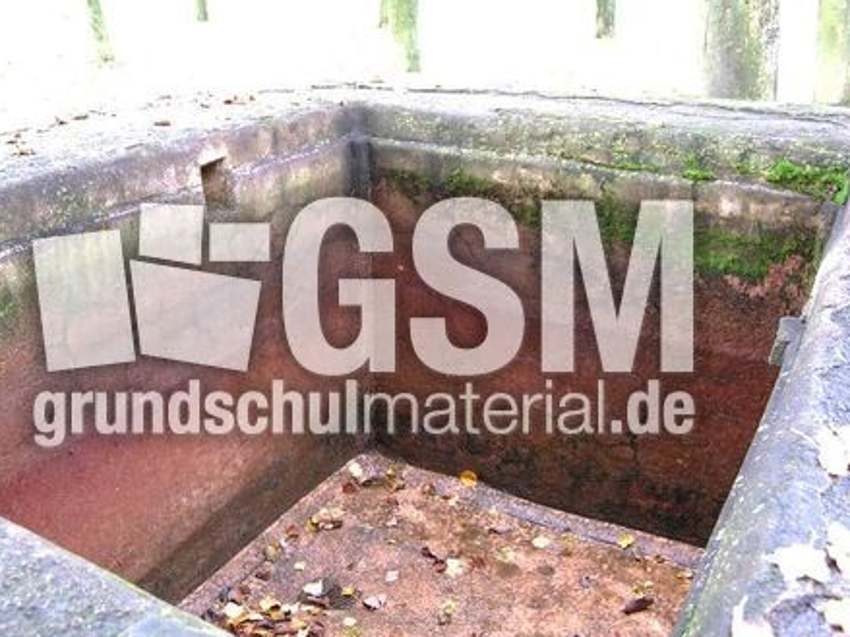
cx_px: 364
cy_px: 321
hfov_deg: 50.0
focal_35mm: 37
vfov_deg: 38.6
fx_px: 908
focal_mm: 22
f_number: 6.3
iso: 800
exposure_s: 1/13
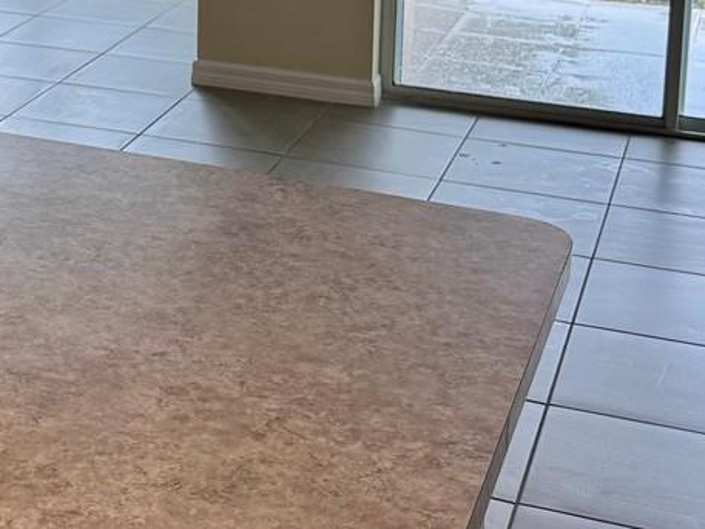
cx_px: -77
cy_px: -136
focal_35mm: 84
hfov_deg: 22.0
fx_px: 1711
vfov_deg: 16.7
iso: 64
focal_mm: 6.76
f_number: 1.78
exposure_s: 1/232
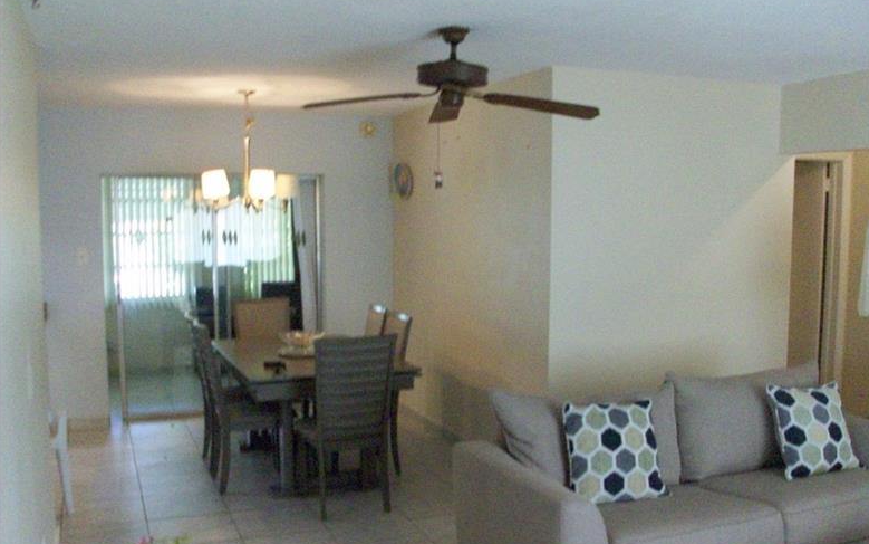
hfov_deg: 52.7
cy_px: 287
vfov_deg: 34.4
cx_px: 443
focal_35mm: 37
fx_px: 876
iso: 451
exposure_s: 1/64
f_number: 2.8
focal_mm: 5.7
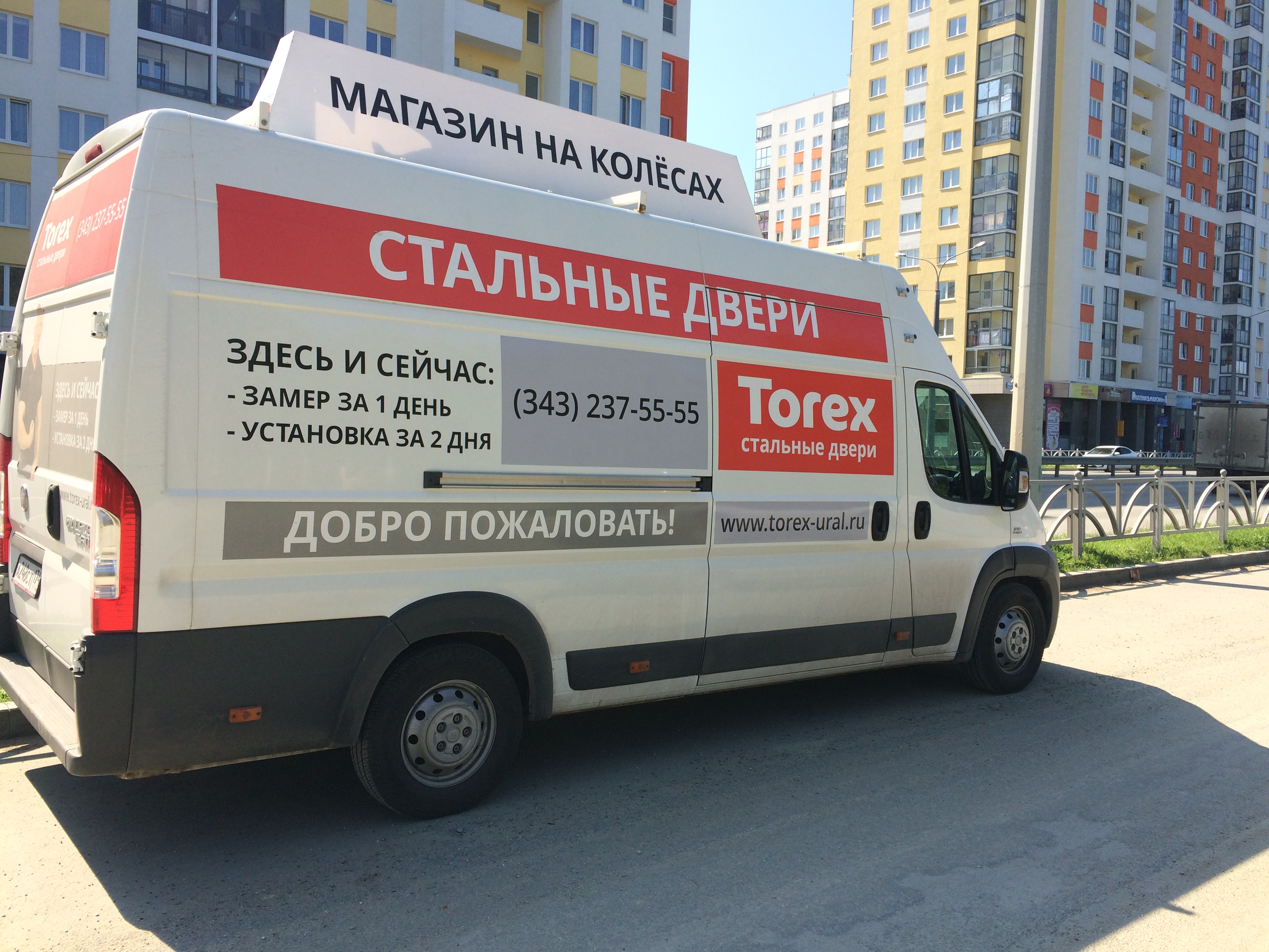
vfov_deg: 48.2
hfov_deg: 61.7
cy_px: 476
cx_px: 634
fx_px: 1063
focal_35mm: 29
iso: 32
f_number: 2.2
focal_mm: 4.15
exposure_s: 1/1080
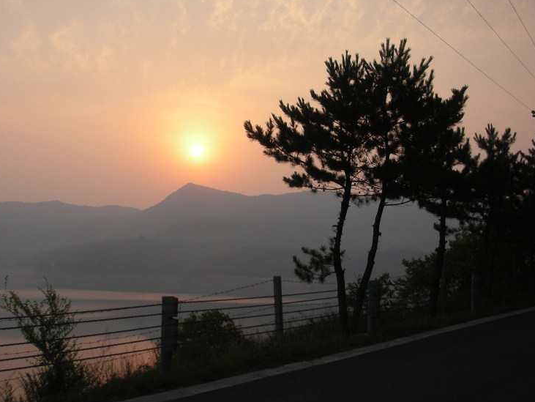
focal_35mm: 49
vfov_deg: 29.7
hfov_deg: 38.4
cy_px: 201
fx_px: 758
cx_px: 177
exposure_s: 1/417
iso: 50
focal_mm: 5.8
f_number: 3
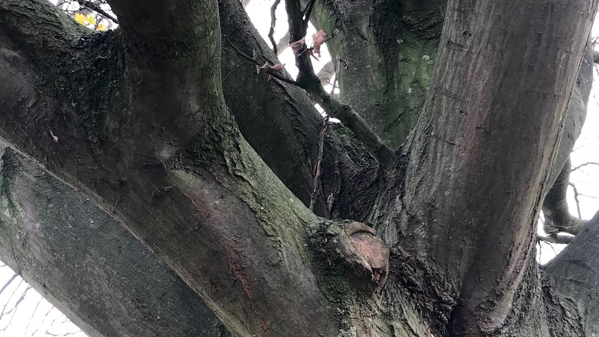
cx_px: 301
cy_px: 189
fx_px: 651
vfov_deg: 29.0
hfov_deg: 49.4
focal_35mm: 41
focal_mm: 3.99
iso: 32
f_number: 1.8
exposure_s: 1/100
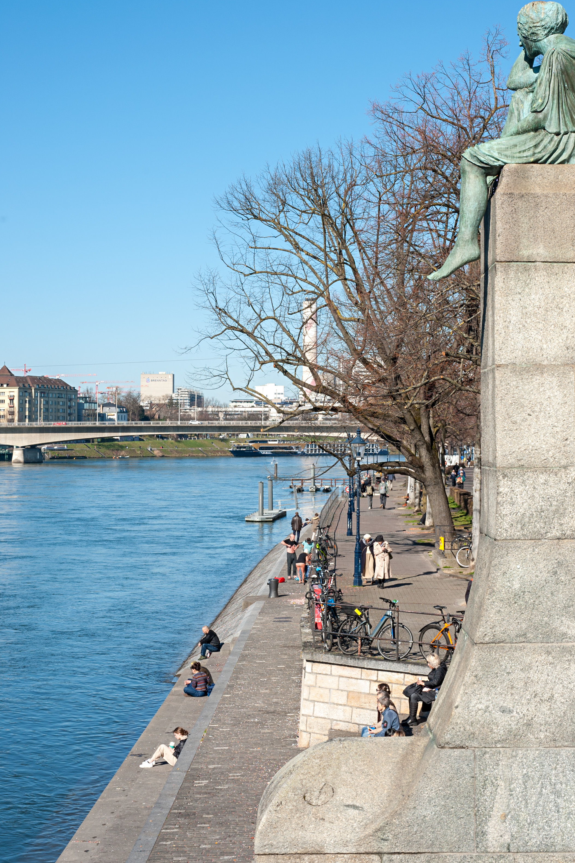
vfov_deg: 27.3
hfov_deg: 18.4
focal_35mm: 74
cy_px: 363
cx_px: 363
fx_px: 1775
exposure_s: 1/250
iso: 200
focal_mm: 55
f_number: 11
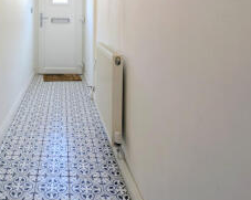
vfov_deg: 44.6
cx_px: 57
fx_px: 223
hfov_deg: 55.5
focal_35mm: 30
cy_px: 25
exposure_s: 1/67.9
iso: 42
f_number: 1.95
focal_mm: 2.23
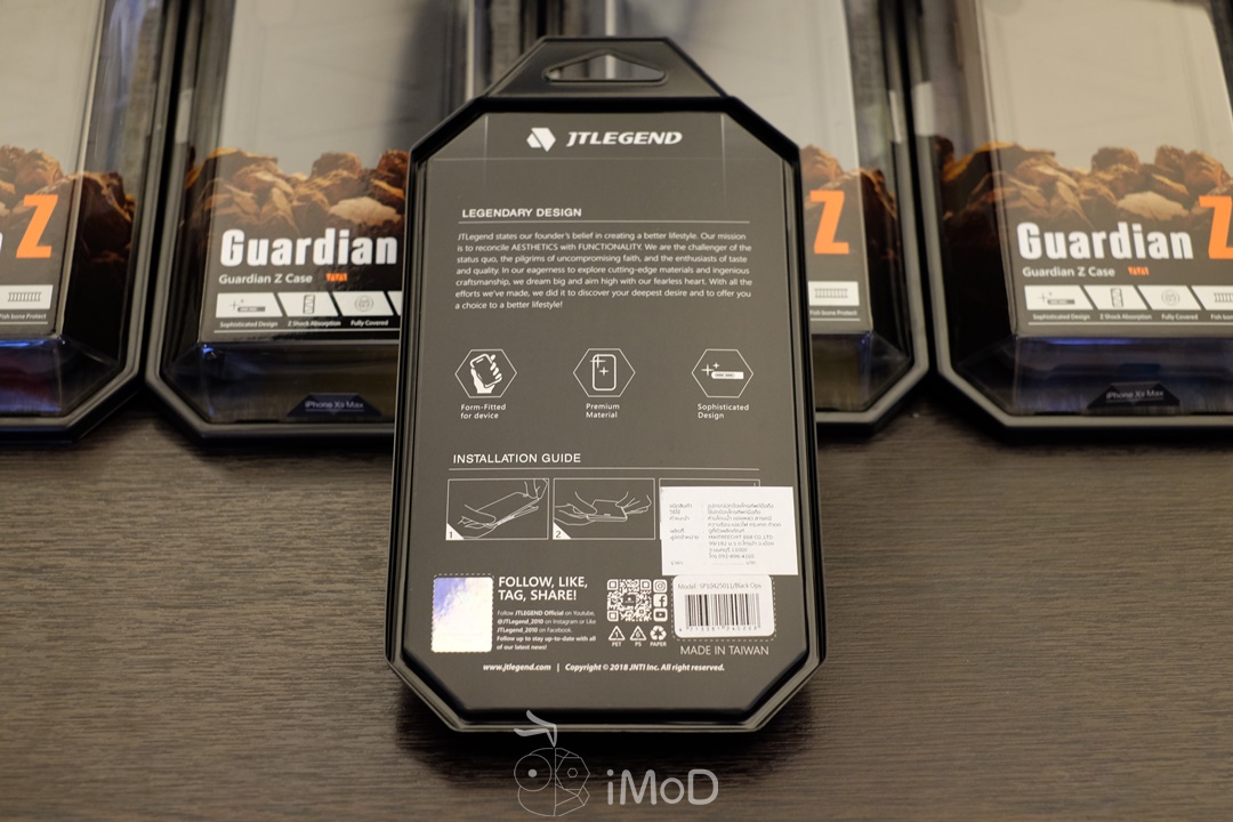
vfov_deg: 25.5
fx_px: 1815
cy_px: 411
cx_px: 616
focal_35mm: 53
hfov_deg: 37.5
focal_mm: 35
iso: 1600
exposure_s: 1/38
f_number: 4
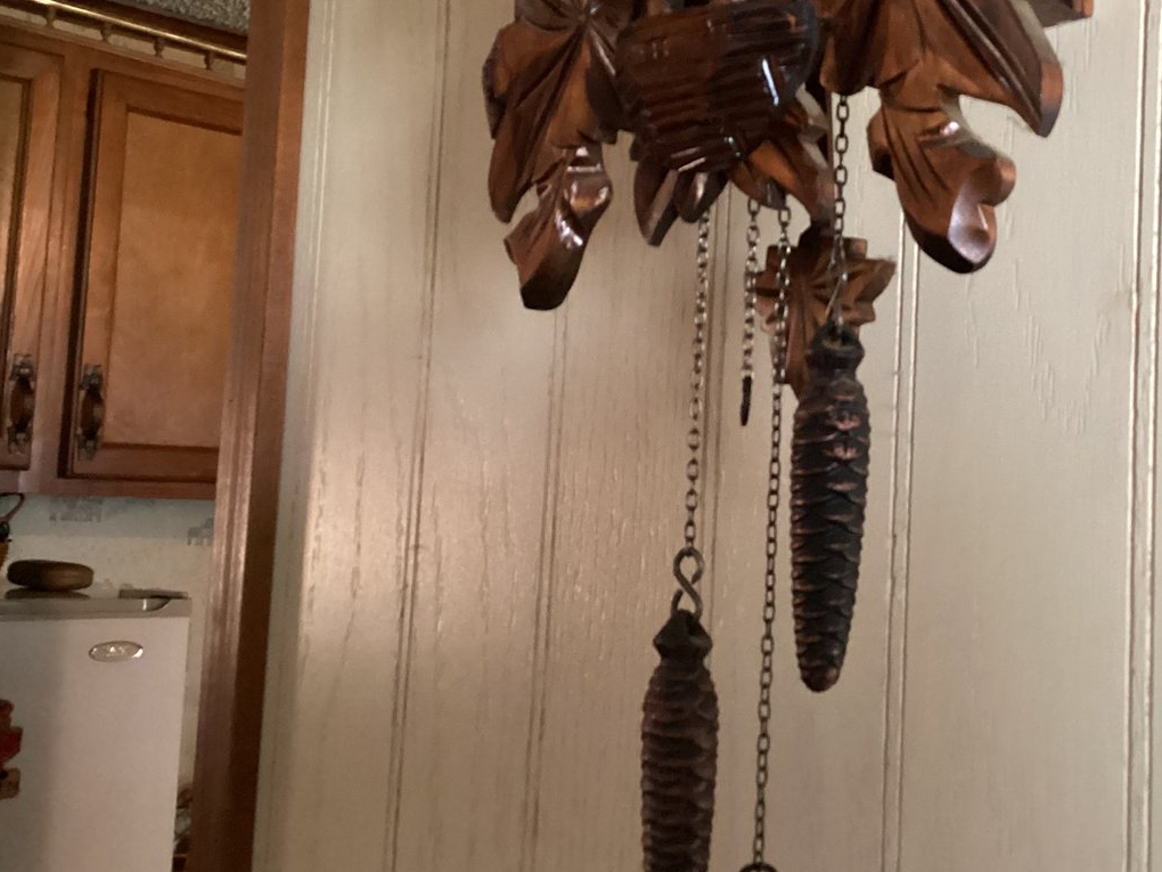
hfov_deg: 40.6
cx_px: 804
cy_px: 363
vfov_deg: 31.5
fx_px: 1544
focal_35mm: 46
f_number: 2.4
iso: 500
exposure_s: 1/30
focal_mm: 3.3
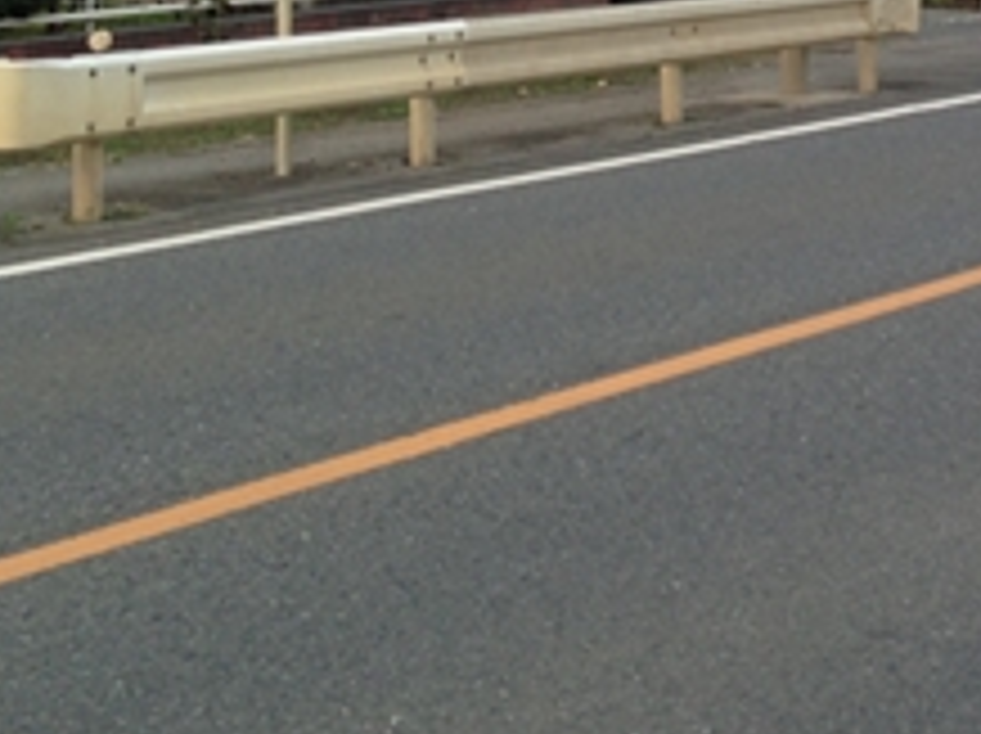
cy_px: -153
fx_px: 2576
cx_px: 824
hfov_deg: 21.2
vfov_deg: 15.6
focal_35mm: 91
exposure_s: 1/417
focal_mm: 4.13
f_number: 2.4
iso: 50
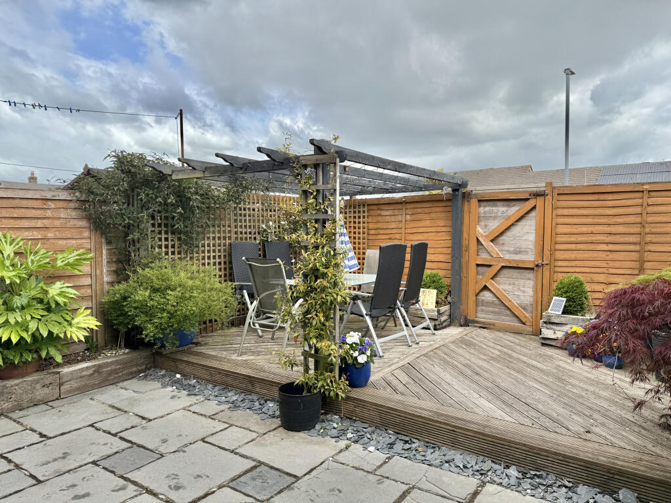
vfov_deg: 56.8
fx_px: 465
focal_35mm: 24
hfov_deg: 71.6
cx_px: 336
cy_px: 252
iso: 80
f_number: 1.78
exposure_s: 1/2169
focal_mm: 6.76
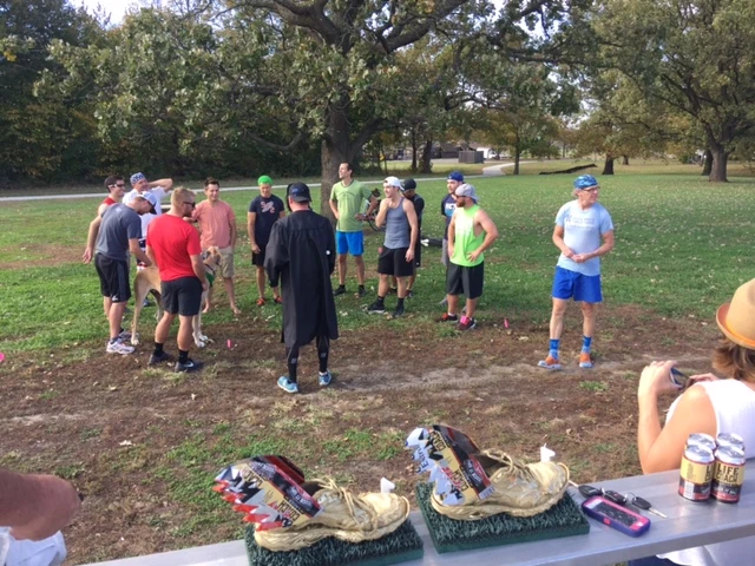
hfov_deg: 61.7
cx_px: 378
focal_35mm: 29
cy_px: 283
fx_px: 633
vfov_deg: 48.2
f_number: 2.2
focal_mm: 4.15
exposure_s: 1/213
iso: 32
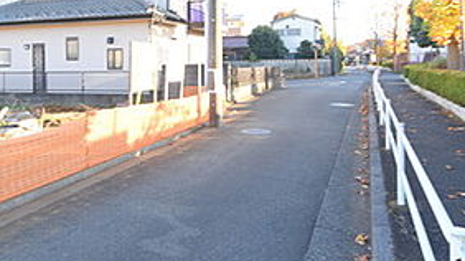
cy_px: 71
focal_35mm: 31
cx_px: 193
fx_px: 384
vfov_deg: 36.8
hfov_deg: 62.0
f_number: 6.3
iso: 400
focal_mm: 9
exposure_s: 1/160
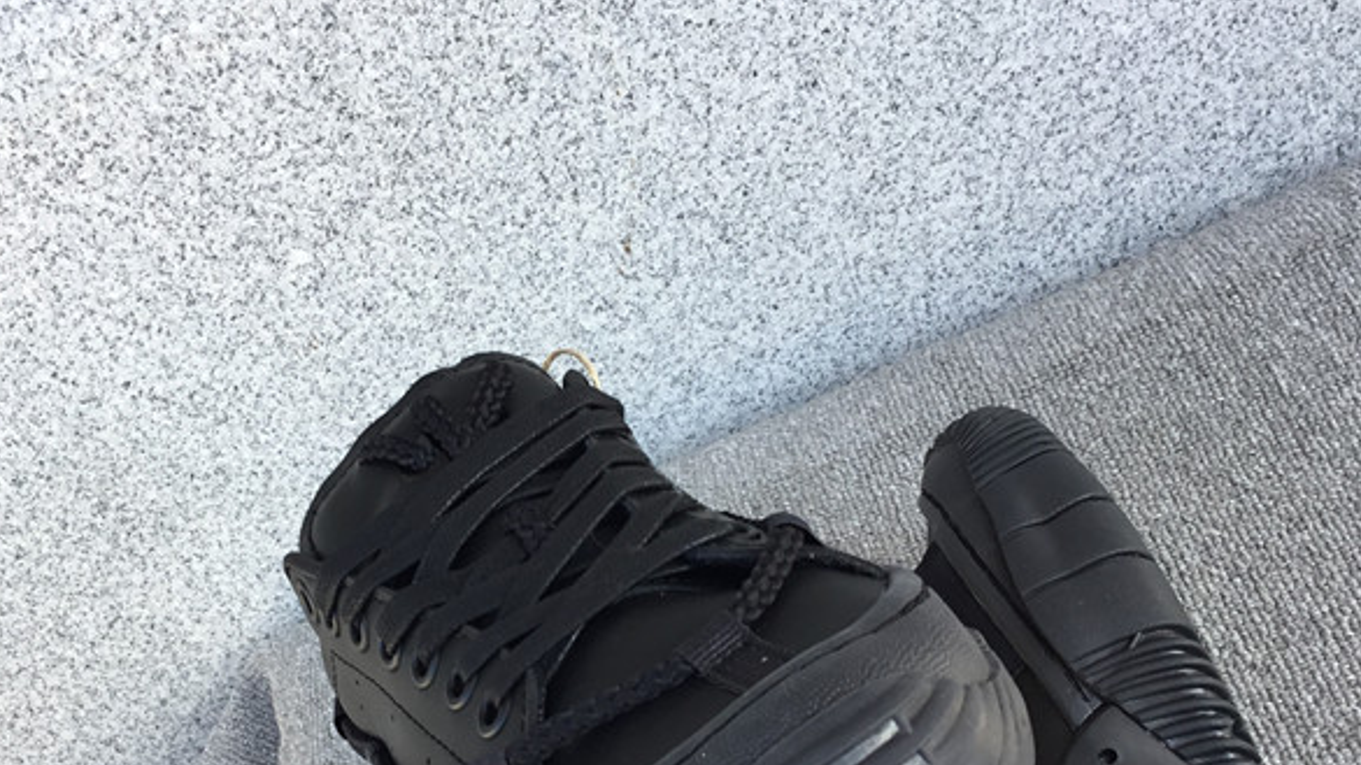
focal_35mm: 52
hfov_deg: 39.7
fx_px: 1877
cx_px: 547
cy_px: 608
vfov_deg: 22.7
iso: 25
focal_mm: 3.3
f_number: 2.4
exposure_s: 1/135
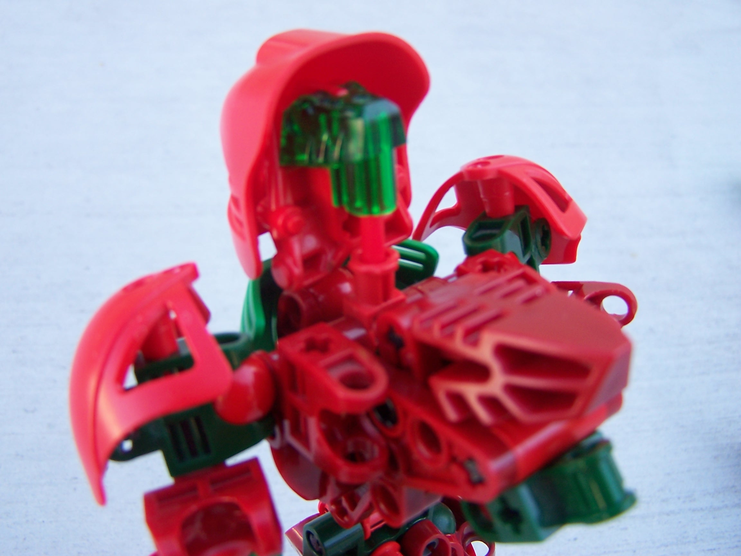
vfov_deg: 37.7
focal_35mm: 38
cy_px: 278
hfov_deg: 49.0
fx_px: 813
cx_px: 370
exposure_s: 1/90
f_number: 2.8
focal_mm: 6.3
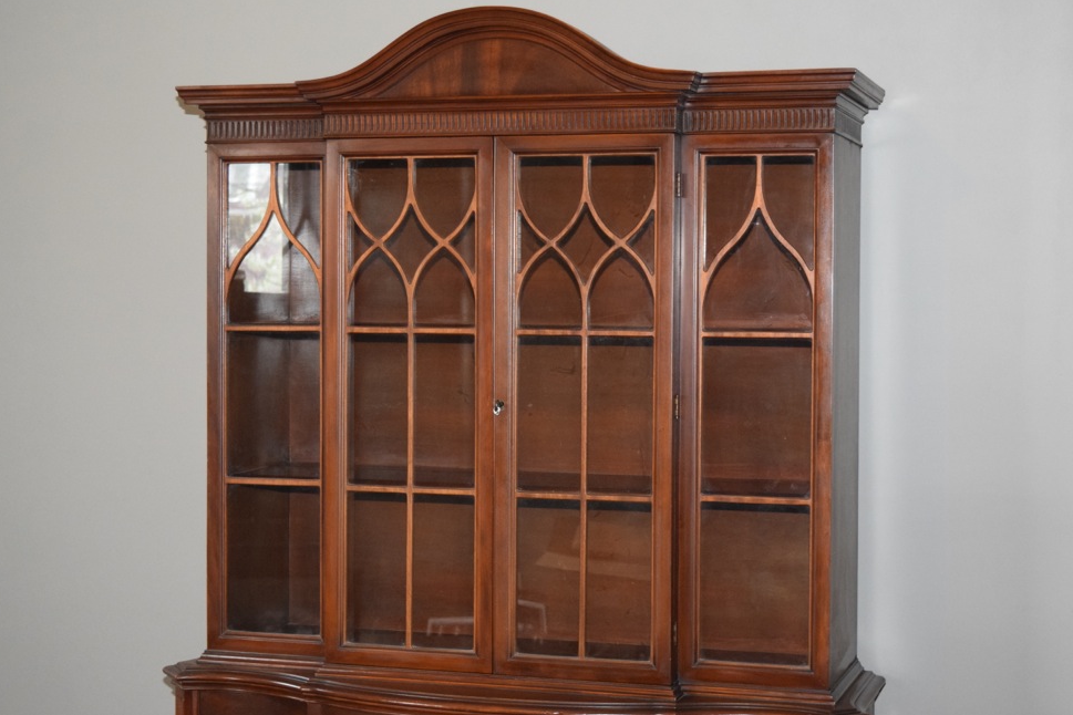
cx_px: 546
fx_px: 1937
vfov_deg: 20.9
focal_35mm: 65
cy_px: 348
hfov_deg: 31.0
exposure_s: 1/60
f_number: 5
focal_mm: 42
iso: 3200
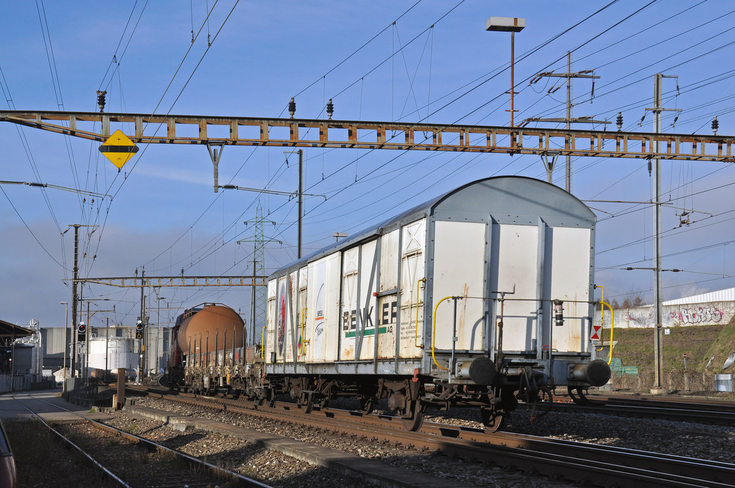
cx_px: 368
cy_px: 244
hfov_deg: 37.9
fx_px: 1071
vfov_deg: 25.7
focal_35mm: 52
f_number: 13
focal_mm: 35
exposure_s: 1/640
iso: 400
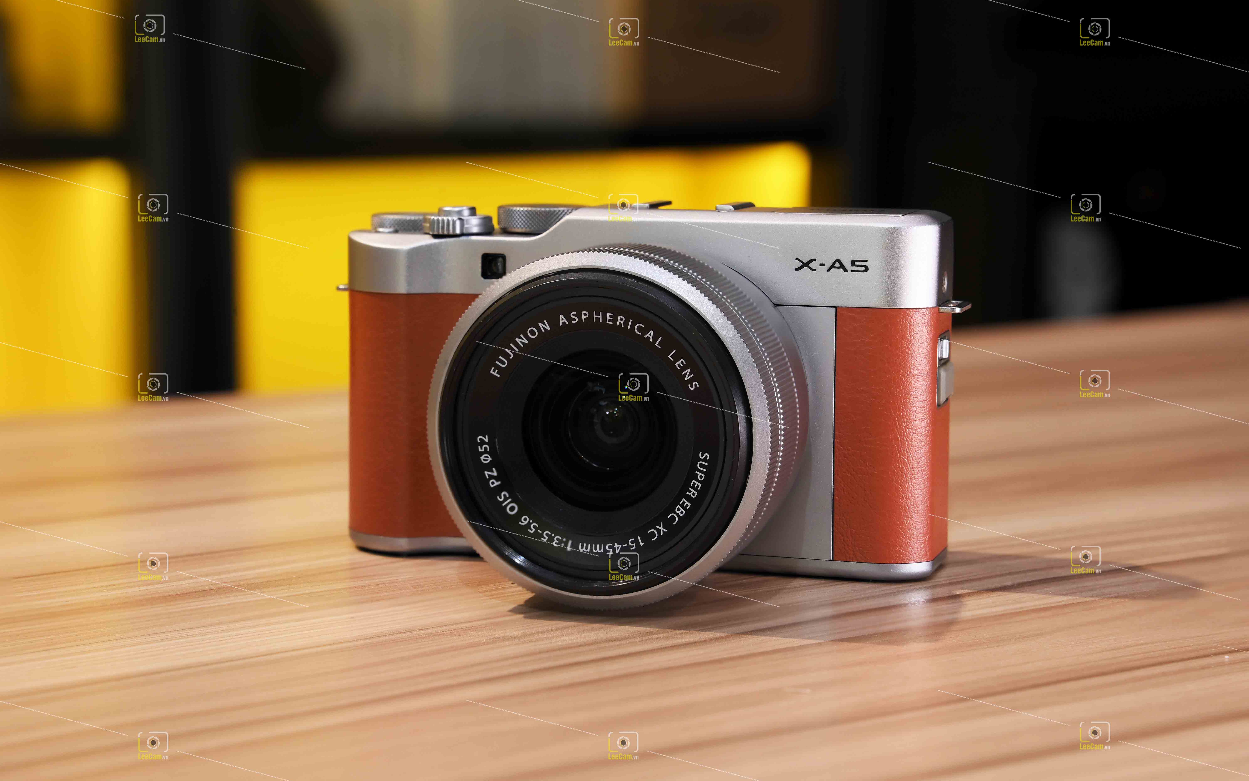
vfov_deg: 16.9
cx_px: 623
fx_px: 2621
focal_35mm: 77
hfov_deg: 26.8
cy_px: 385
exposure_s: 1/60
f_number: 8
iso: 800
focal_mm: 75
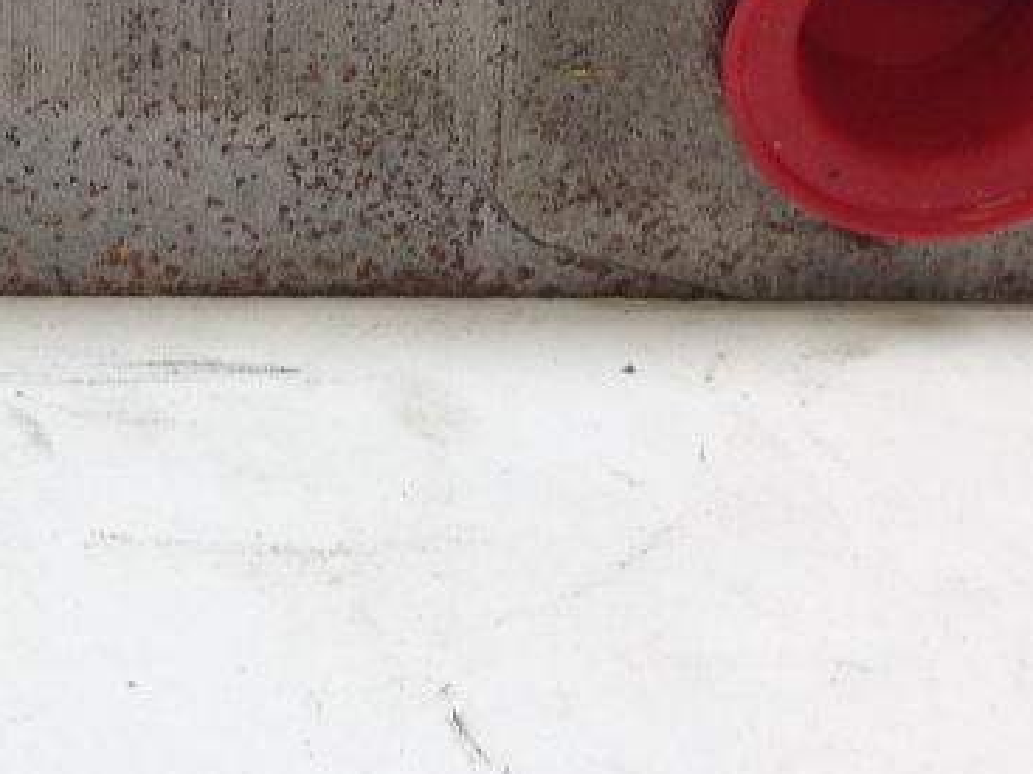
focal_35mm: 115
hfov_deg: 16.7
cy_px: -535
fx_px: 3431
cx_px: -6
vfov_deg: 12.0
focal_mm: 4.12
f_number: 2.4
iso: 50
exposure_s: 1/60
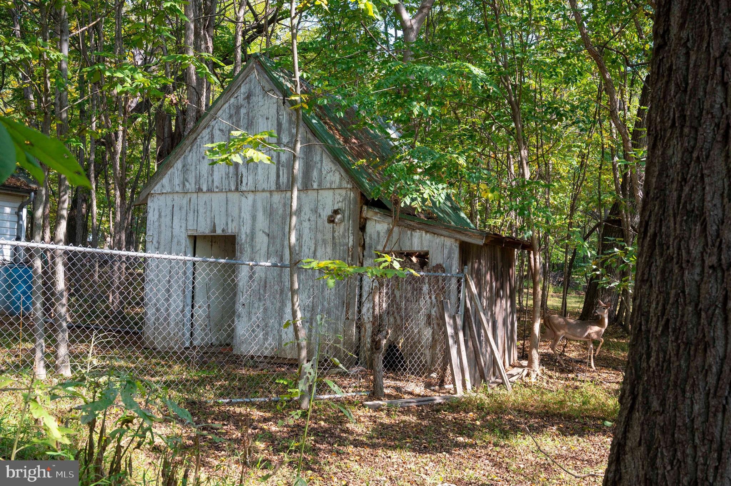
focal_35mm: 41
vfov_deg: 32.6
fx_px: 832
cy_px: 243
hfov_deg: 47.4
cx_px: 366
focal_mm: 41
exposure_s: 1/320
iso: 1000
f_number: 9
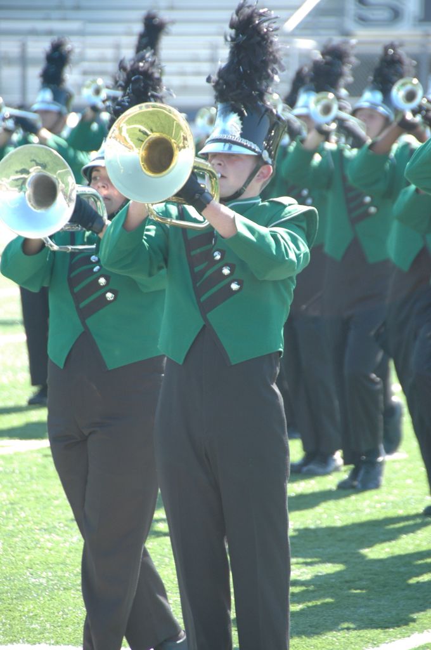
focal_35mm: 300
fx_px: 5402
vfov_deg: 6.9
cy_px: 325
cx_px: 216
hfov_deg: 4.6
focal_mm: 200
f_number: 5.6
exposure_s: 1/160
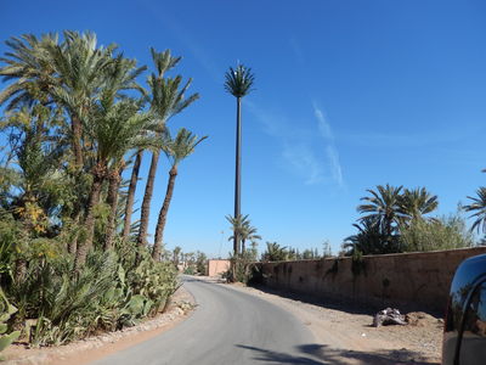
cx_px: 243
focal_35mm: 25
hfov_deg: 69.4
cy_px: 182
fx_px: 351
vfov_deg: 54.9
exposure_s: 1/400
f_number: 6.8
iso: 125
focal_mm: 4.5
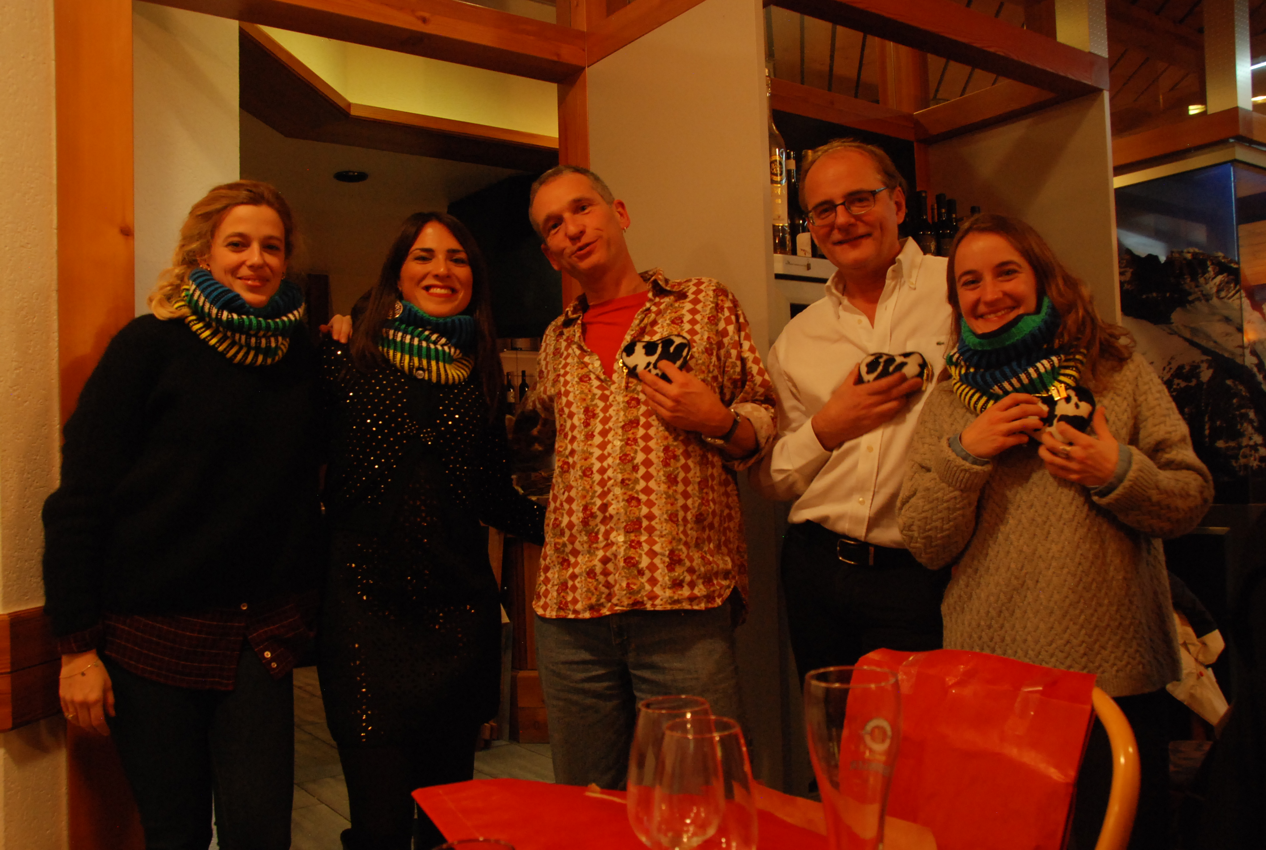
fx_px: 1057
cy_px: 425
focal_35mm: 30
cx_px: 633
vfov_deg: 43.8
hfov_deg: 61.8
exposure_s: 1/20
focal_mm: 20
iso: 1000
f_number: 5.6
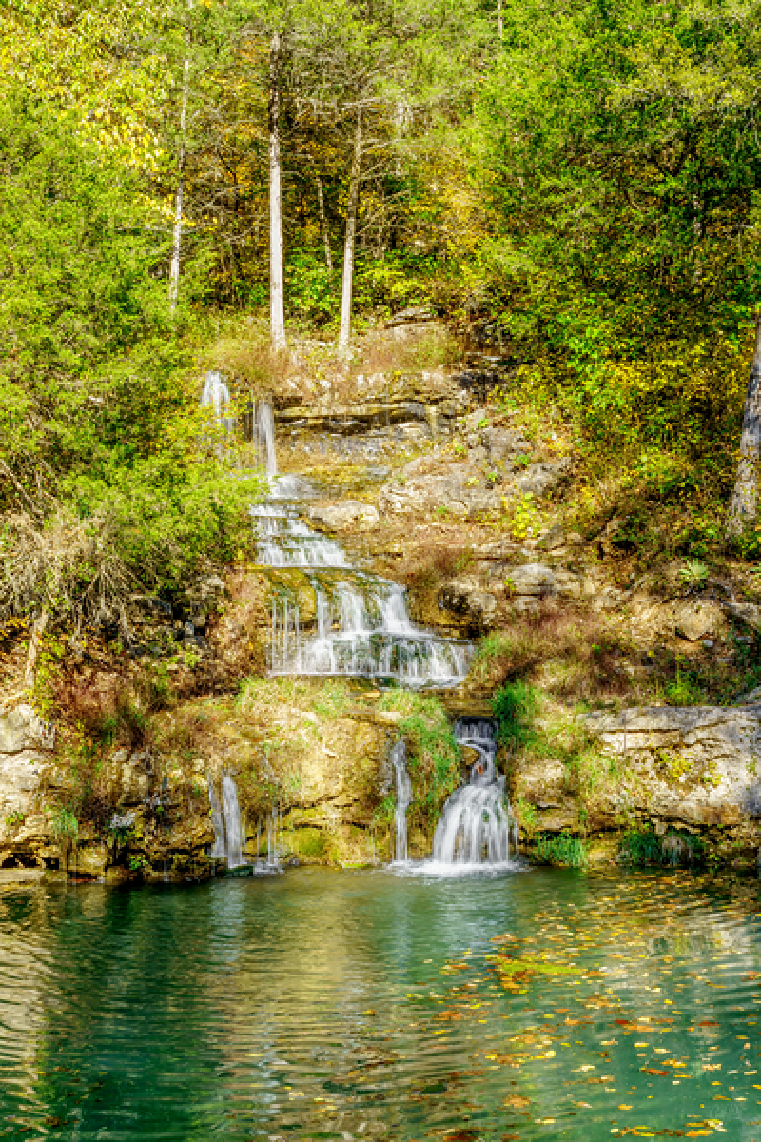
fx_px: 1427
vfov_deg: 43.6
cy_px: 571
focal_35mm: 45
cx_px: 380
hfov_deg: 29.9
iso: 64
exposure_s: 1/13
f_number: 18
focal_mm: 30
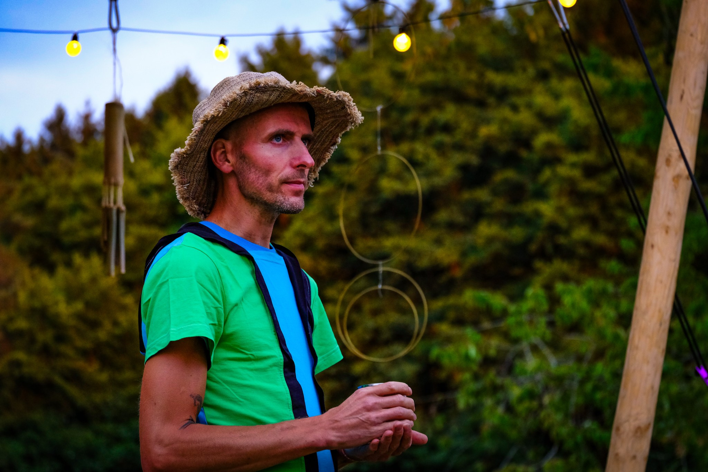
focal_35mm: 135
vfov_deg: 10.2
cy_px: 236
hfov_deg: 15.2
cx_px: 354
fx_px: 2655
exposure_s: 1/125
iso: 1600
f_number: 5.4
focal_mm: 90
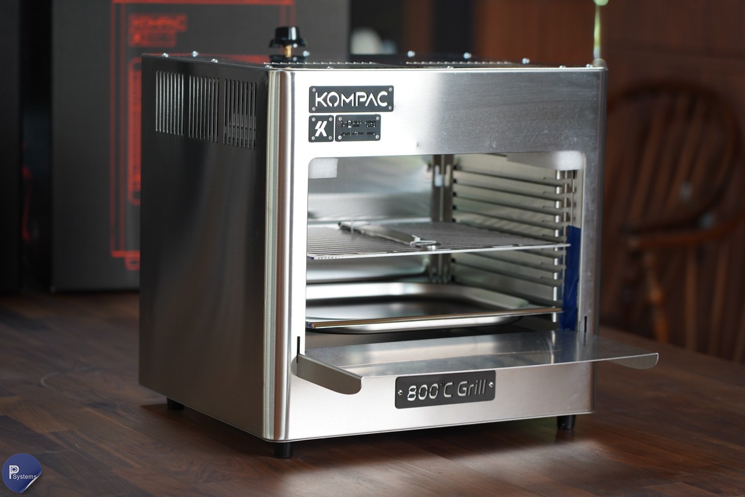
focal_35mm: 105
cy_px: 248
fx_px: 2172
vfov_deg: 13.0
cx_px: 372
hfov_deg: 19.5
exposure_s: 1/125
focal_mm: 105
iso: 1250
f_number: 4
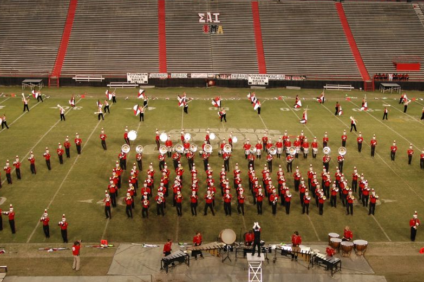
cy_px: 180
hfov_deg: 38.9
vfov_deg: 26.3
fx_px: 600
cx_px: 227
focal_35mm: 51
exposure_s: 1/60
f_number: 2.8
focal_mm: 26
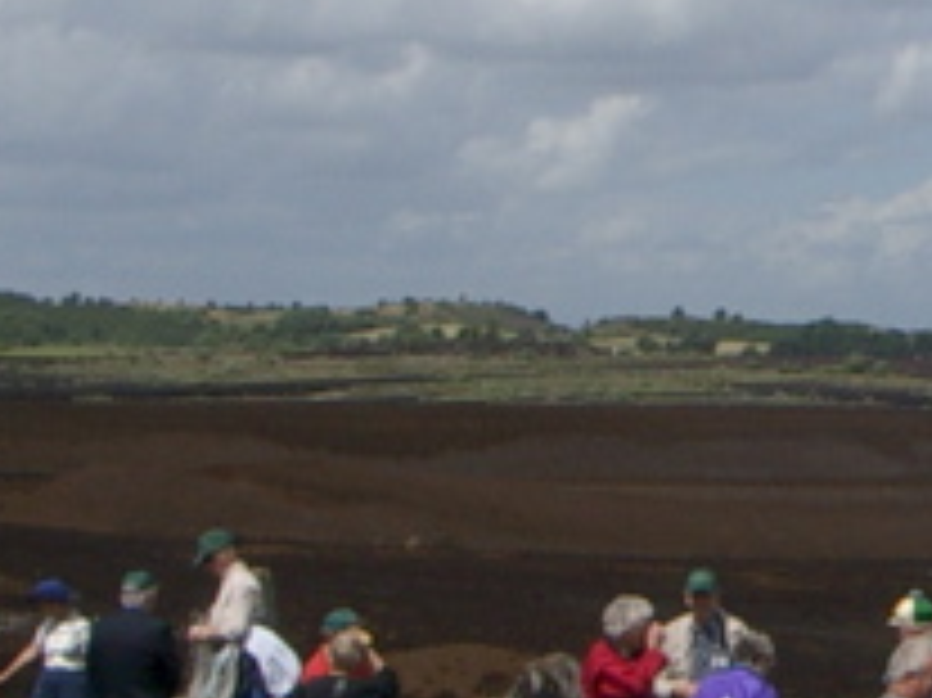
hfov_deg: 13.4
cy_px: 263
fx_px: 3875
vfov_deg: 10.3
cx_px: 1024
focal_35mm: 144
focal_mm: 5.8
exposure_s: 1/1000
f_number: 4.3
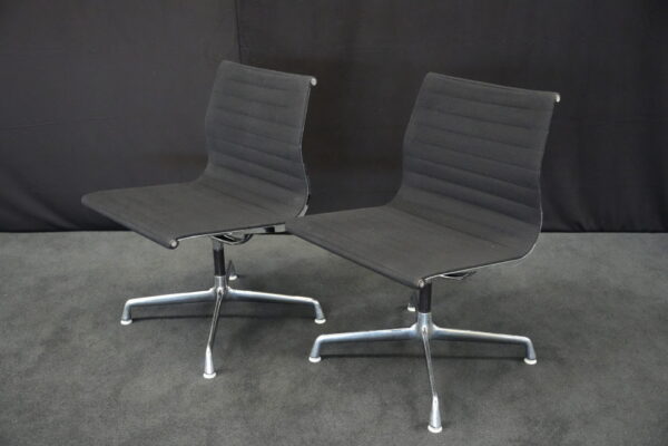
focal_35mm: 38
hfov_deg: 50.7
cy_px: 223
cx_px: 334
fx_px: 705
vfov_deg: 35.1
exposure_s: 1/125
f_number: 4
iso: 12800
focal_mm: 38
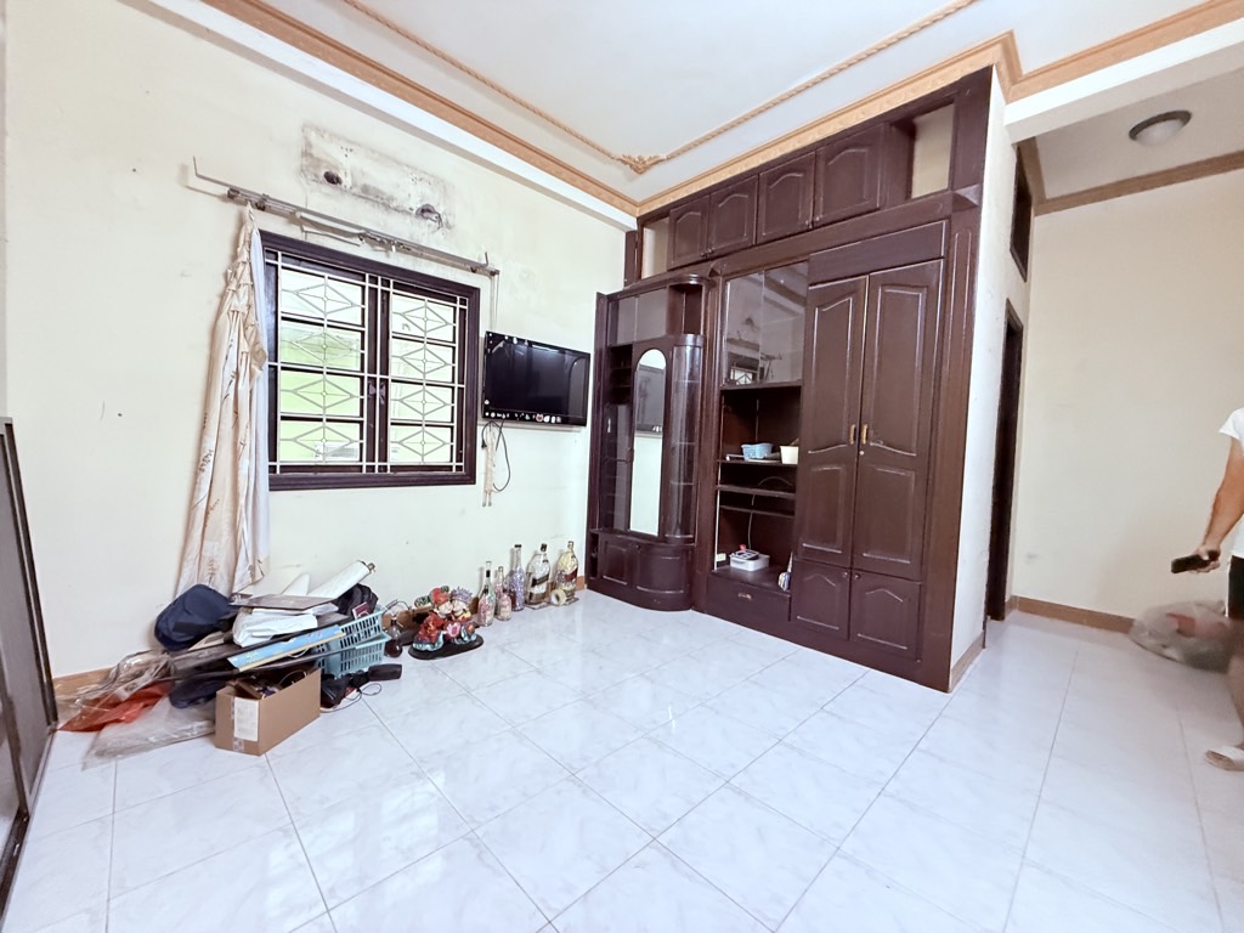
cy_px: 466
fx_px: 503
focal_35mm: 14
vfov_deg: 85.7
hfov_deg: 102.1
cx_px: 622
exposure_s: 1/50
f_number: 2.2
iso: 640
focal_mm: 2.22
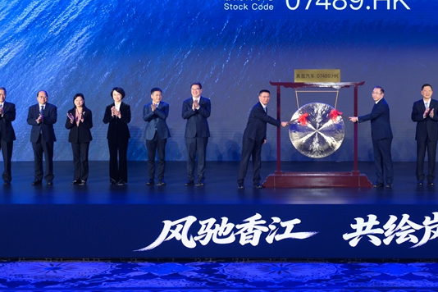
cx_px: 312
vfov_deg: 18.5
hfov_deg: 27.4
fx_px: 888
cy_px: 50
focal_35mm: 73
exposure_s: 1/200
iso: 1250
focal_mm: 39
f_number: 4
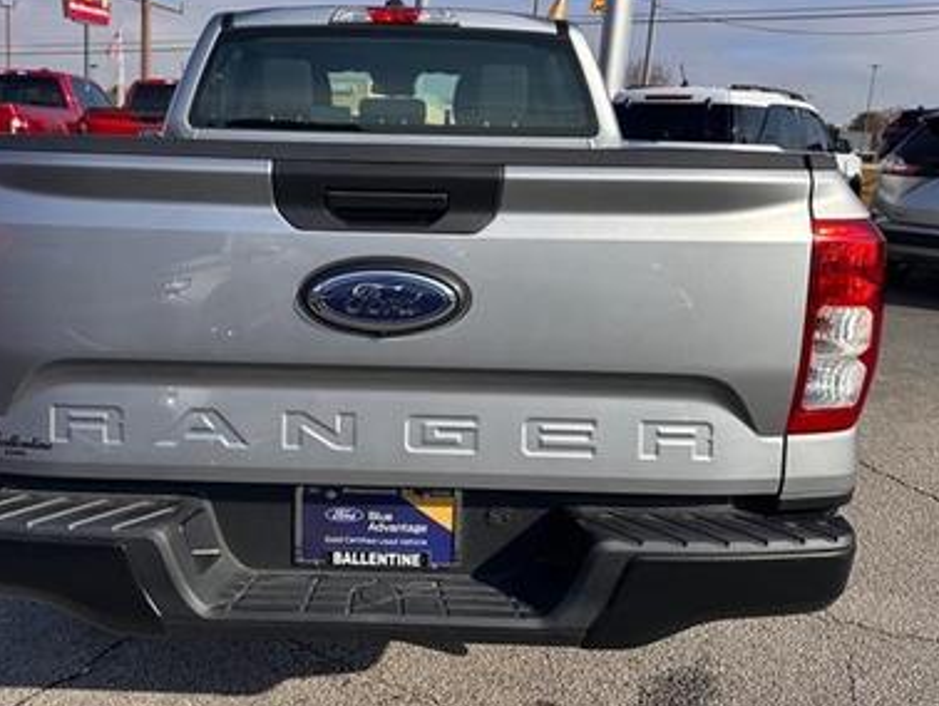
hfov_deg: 56.4
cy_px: 316
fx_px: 869
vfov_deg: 44.1
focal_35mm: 32
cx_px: 380
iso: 80
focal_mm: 6.86
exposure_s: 1/4762
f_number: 1.78
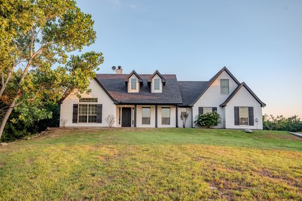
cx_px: 149
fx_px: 277
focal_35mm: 33
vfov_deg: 39.9
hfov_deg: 57.2
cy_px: 98
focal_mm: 32
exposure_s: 1/200
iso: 400
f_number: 7.1
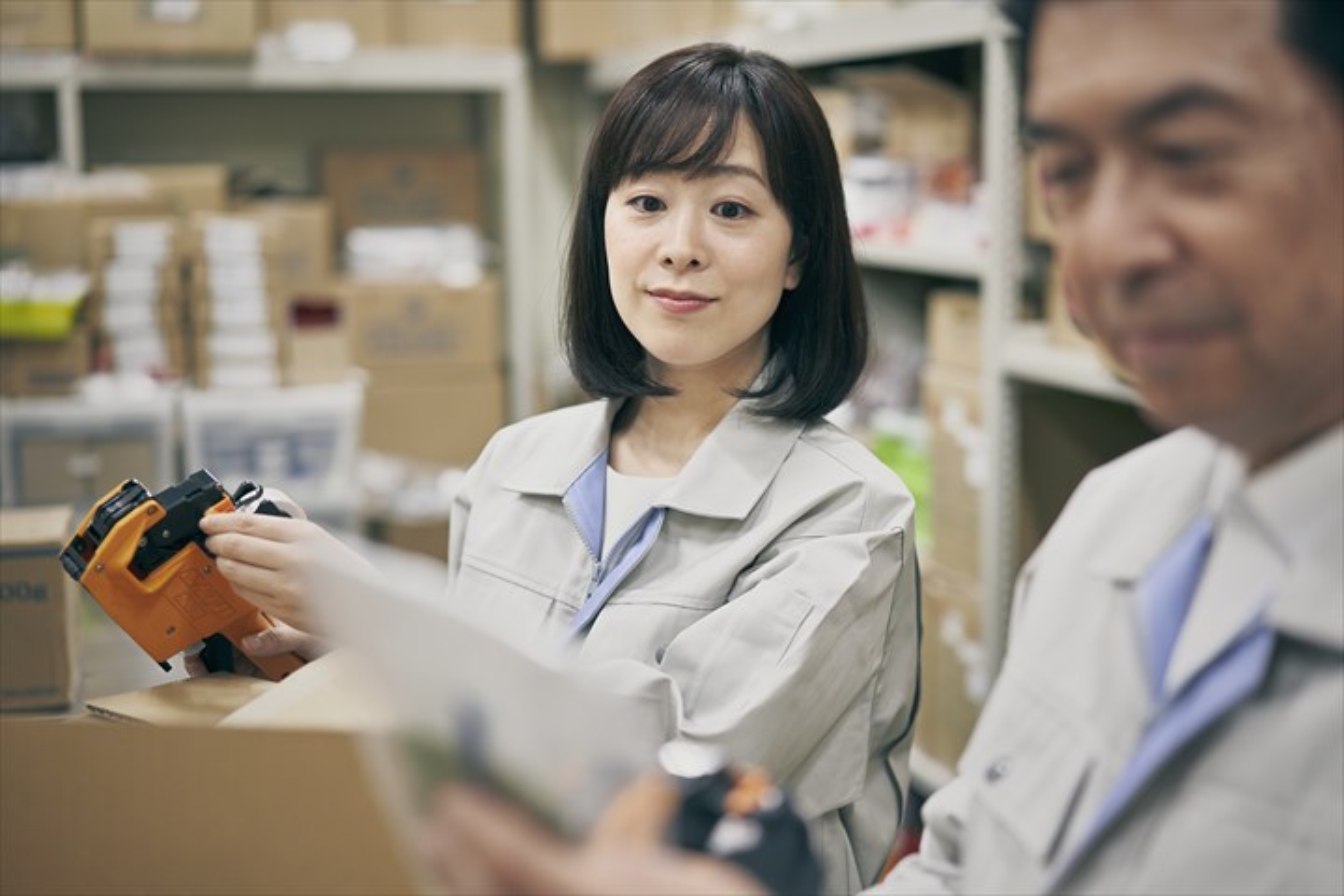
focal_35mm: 55
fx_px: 2053
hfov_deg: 36.2
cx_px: 672
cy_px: 448
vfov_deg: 24.6
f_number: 2.2
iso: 800
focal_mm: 55
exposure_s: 1/200
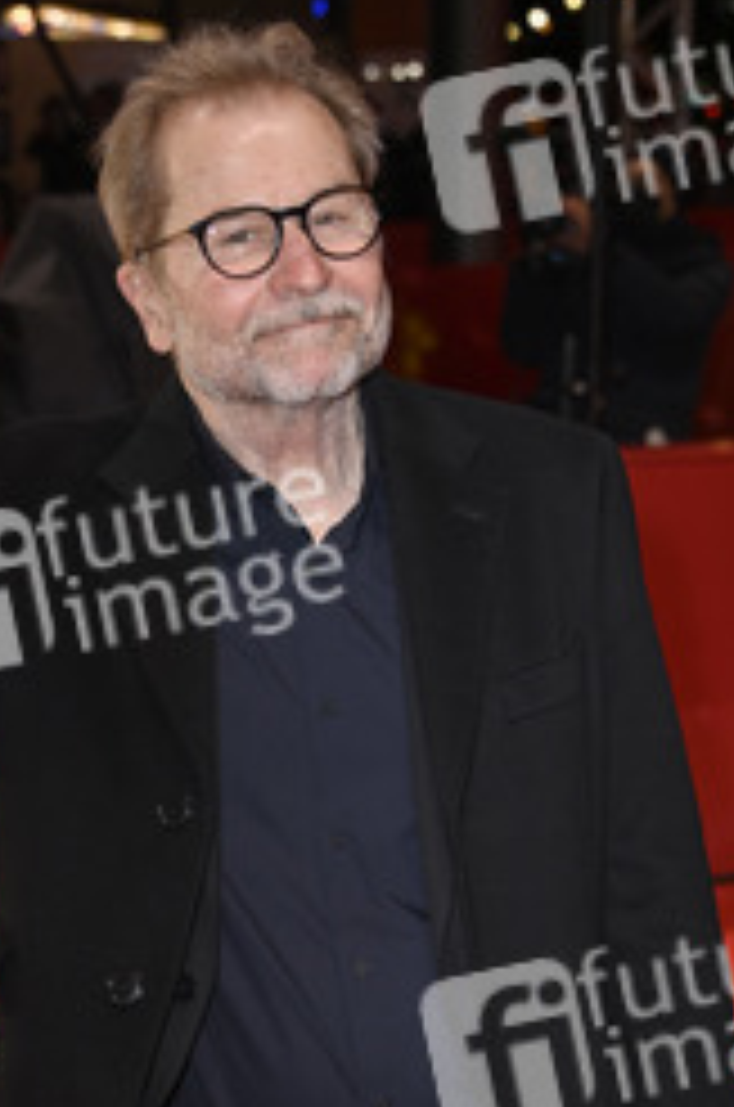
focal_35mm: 114
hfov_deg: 12.0
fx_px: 3501
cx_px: 243
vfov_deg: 17.9
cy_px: 801
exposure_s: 1/160
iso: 640
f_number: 5.6
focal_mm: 70
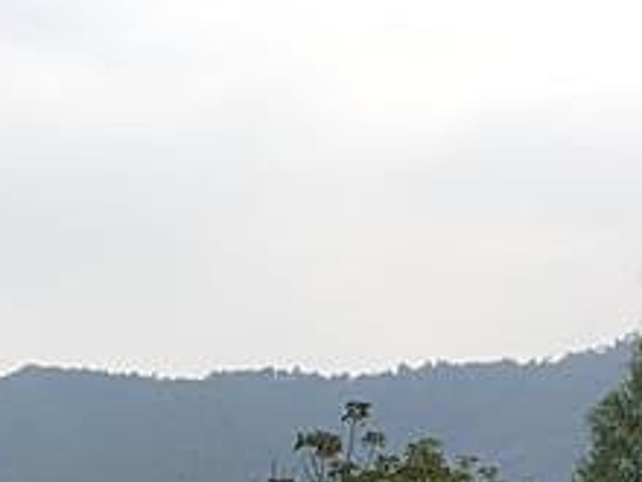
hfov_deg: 14.7
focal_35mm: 132
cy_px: 938
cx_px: 23
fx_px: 2448
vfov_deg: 10.4
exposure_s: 1/363
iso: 25
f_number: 2.2
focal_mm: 4.15
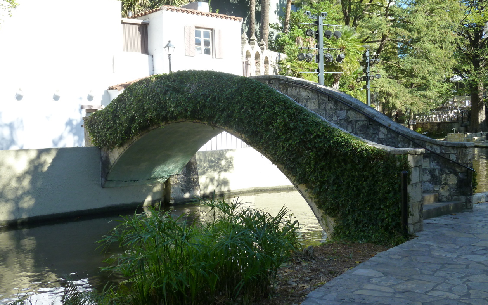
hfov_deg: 48.2
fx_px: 545
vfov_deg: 31.2
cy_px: 130
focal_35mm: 41
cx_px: 241
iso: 125
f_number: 3.9
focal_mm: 6.7
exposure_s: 1/160
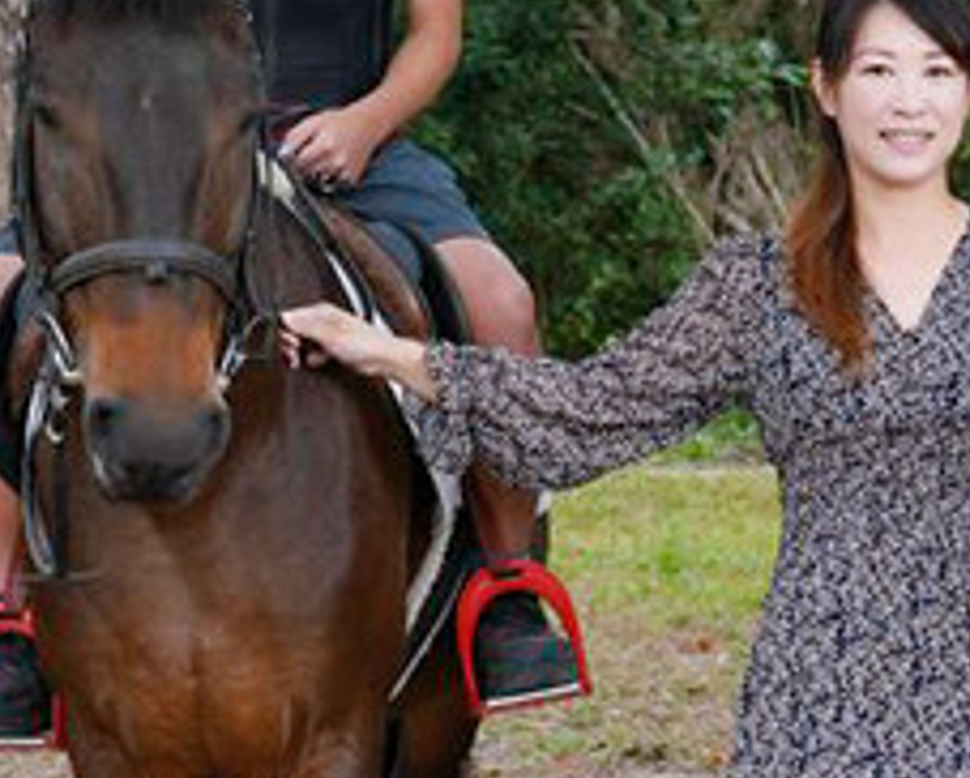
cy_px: 445
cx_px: 876
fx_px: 3735
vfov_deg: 11.9
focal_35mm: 130
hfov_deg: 14.6
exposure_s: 1/60
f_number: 5
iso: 160
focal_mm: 37
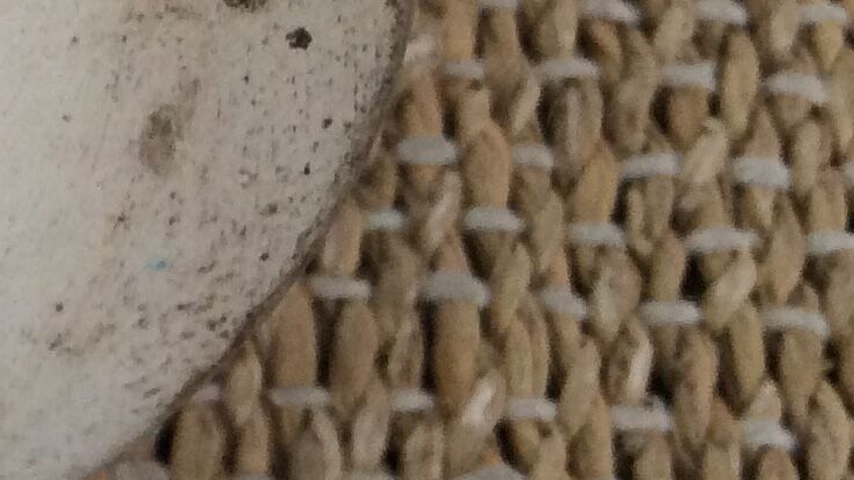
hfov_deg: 15.8
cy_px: -29
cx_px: -507
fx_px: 2762
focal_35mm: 122
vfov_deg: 9.8
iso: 100
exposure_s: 1/25
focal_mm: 3.3
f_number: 2.4
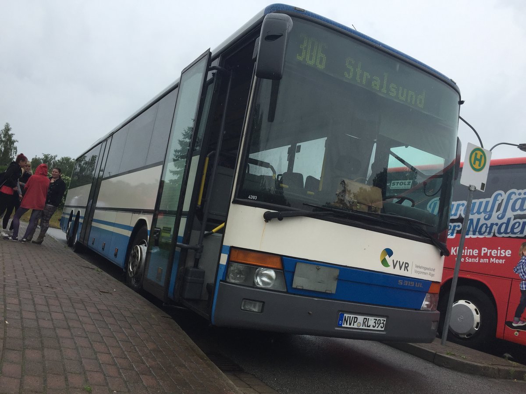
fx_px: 441
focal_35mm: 29
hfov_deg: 61.7
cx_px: 263
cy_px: 197
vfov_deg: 48.2
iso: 32
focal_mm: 4.15
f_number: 2.2
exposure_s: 1/989
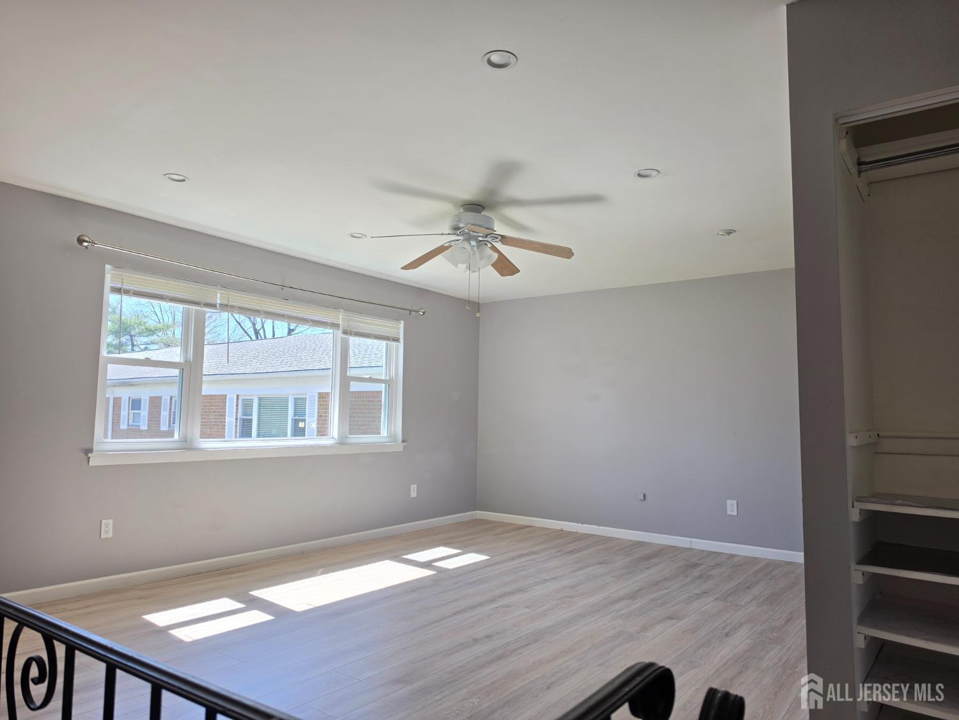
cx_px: 480
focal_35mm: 23
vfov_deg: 58.9
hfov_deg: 73.9
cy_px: 360
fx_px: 637
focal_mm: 6.5
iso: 25
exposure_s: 1/359
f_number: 1.4
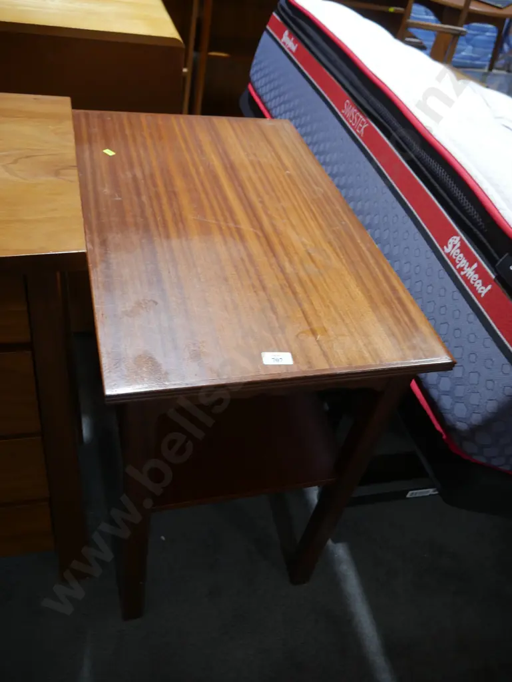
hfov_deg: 49.8
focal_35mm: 28
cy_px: 341
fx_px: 552
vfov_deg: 63.4
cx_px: 256
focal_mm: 14
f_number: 3.5
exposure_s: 1/60
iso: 400
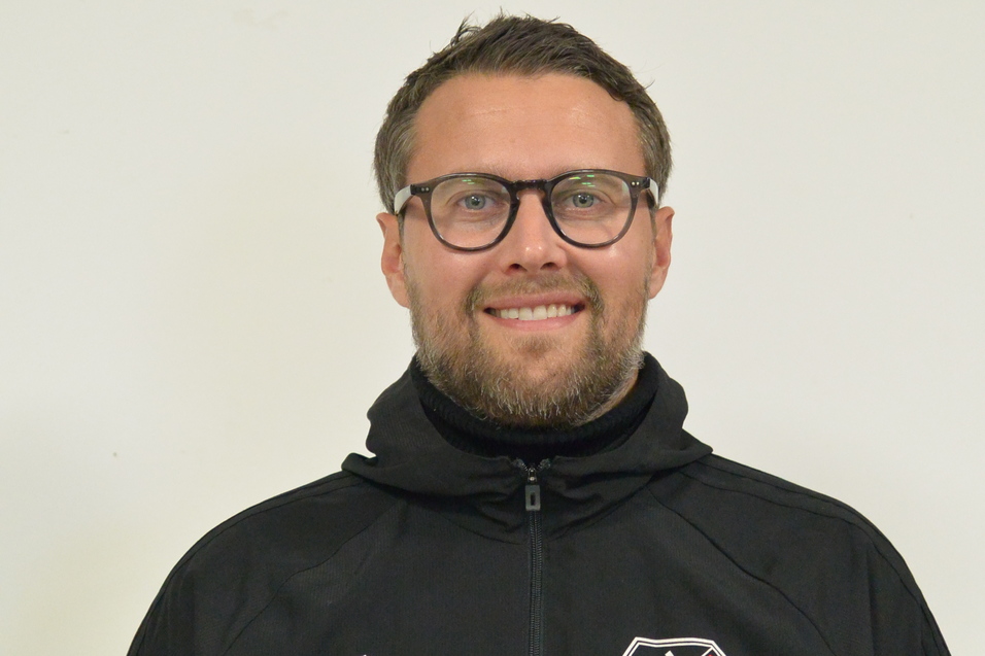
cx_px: 492
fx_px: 1340
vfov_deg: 27.5
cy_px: 328
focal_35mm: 49
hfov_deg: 40.4
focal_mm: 18.5
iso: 800
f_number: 1.8
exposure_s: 1/100
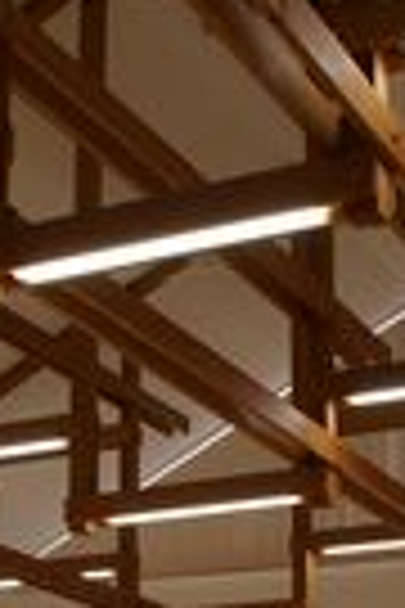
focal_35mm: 90
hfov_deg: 15.2
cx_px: 261
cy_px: 712
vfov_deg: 21.2
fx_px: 1519
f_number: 4
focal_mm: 18
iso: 100
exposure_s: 1/40
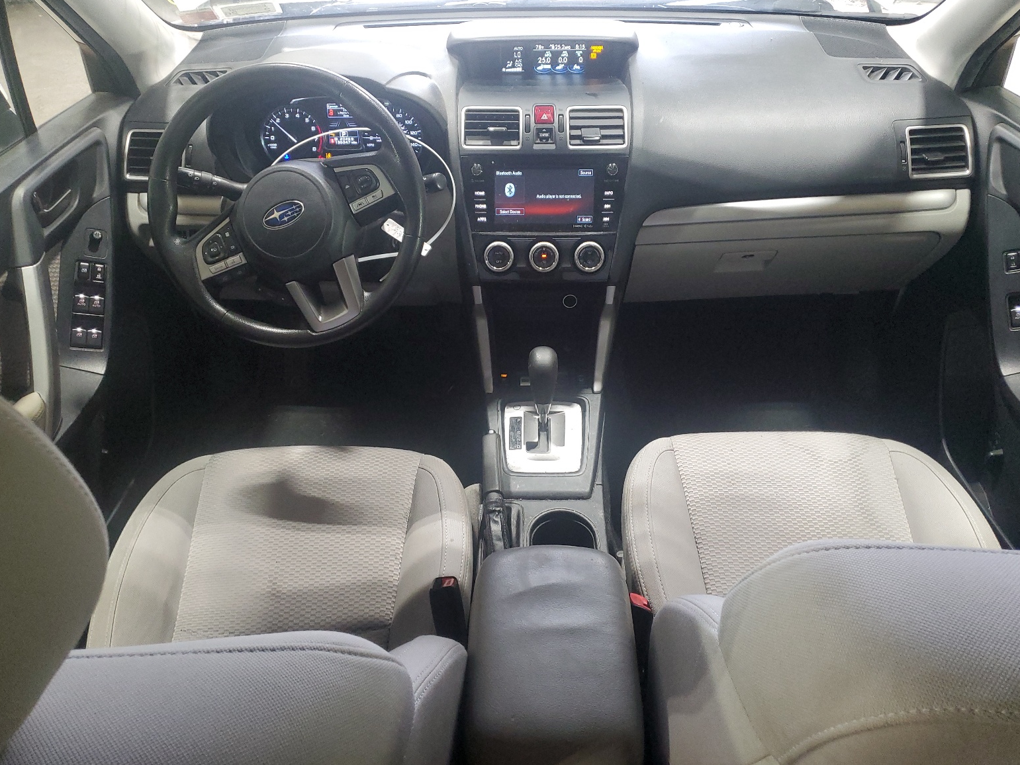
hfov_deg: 65.3
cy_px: 373
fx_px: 796
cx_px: 518
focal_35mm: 27
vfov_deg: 51.4
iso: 175
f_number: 1.5
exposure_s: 1/60.2
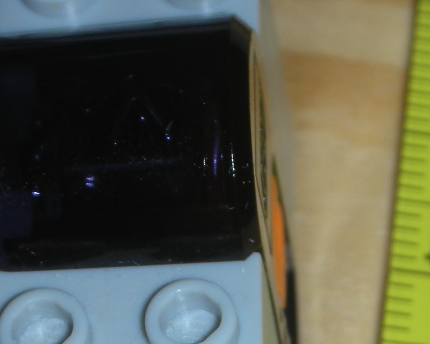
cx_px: 253
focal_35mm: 223
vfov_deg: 6.9
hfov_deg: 8.7
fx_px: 2838
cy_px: 362
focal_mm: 12.2
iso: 50
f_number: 12.4
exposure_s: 1/120
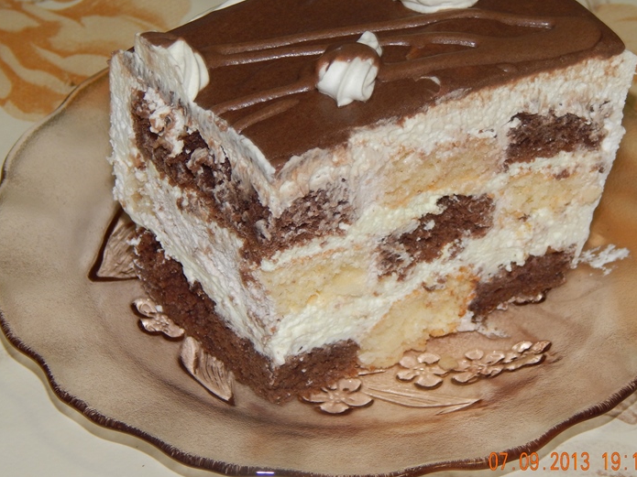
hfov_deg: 13.0
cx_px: 347
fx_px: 2797
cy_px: 244
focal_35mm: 152
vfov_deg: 9.8
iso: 200
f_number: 4.8
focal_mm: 23.4
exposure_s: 1/30
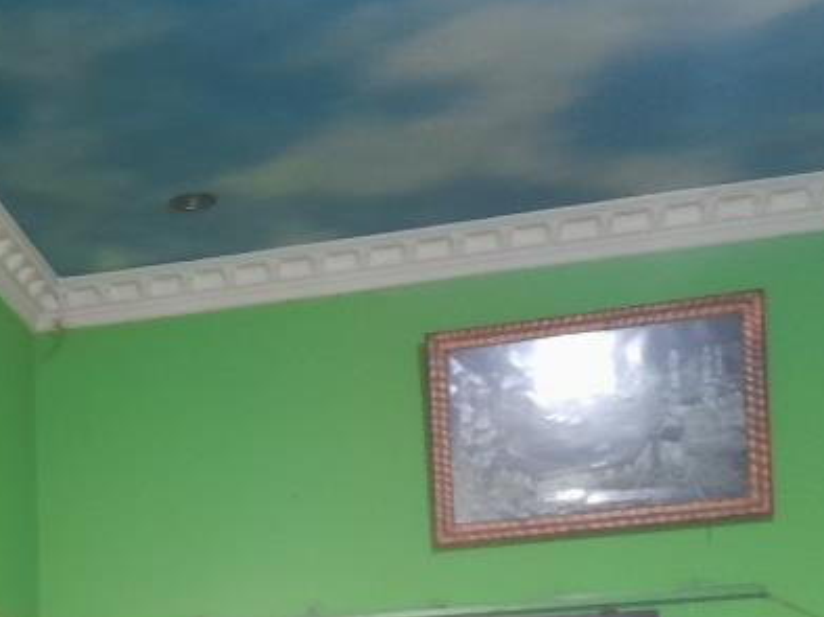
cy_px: 749
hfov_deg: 27.3
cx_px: -82
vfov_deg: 21.0
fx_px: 1546
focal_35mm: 65
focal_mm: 4.6
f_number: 2
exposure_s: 1/25
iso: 400
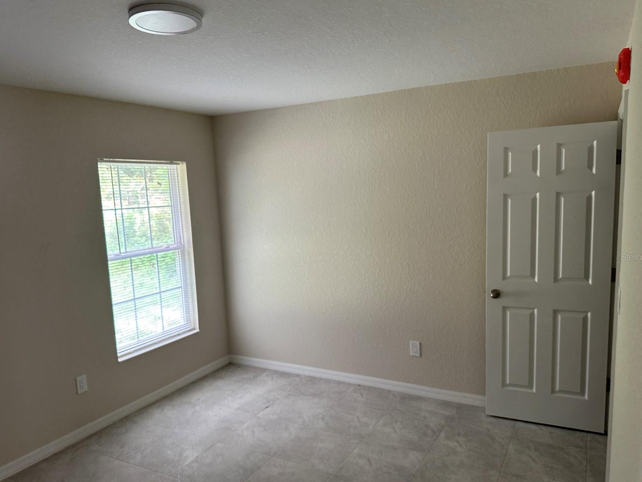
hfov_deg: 67.3
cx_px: 315
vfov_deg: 53.0
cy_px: 257
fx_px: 482
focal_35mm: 26
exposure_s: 1/96
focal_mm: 6.86
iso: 250
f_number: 1.78
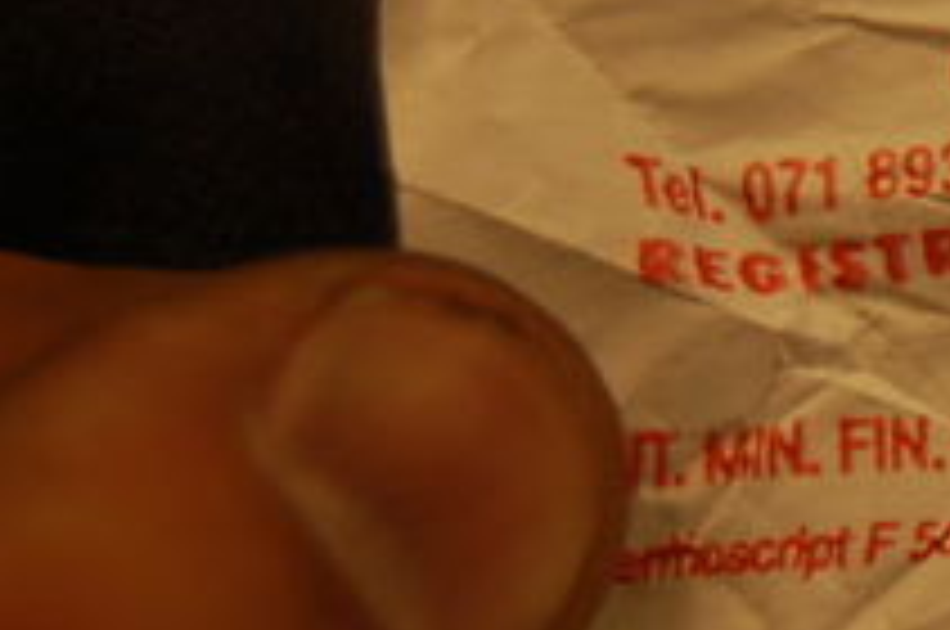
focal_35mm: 160
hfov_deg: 12.3
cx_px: 1432
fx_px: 4203
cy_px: 432
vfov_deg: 8.6
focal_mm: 35
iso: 400
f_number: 4.8
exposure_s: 1/40
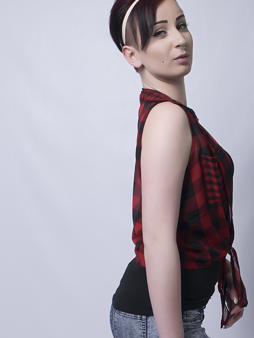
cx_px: 202
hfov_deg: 13.8
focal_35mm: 107
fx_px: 1047
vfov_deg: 17.9
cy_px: 341
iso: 100
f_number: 11
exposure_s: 1/200
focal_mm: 34
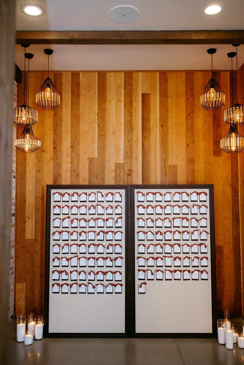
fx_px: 356
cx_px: 122
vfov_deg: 54.4
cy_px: 182
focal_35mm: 35
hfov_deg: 37.9
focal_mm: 35
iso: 400
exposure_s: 1/200
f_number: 1.2
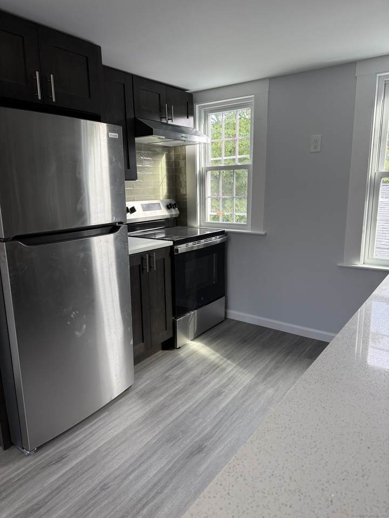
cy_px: 259
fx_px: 360
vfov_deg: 71.6
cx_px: 194
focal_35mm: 24
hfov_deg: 56.8
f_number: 1.78
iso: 160
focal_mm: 6.76
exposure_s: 1/216
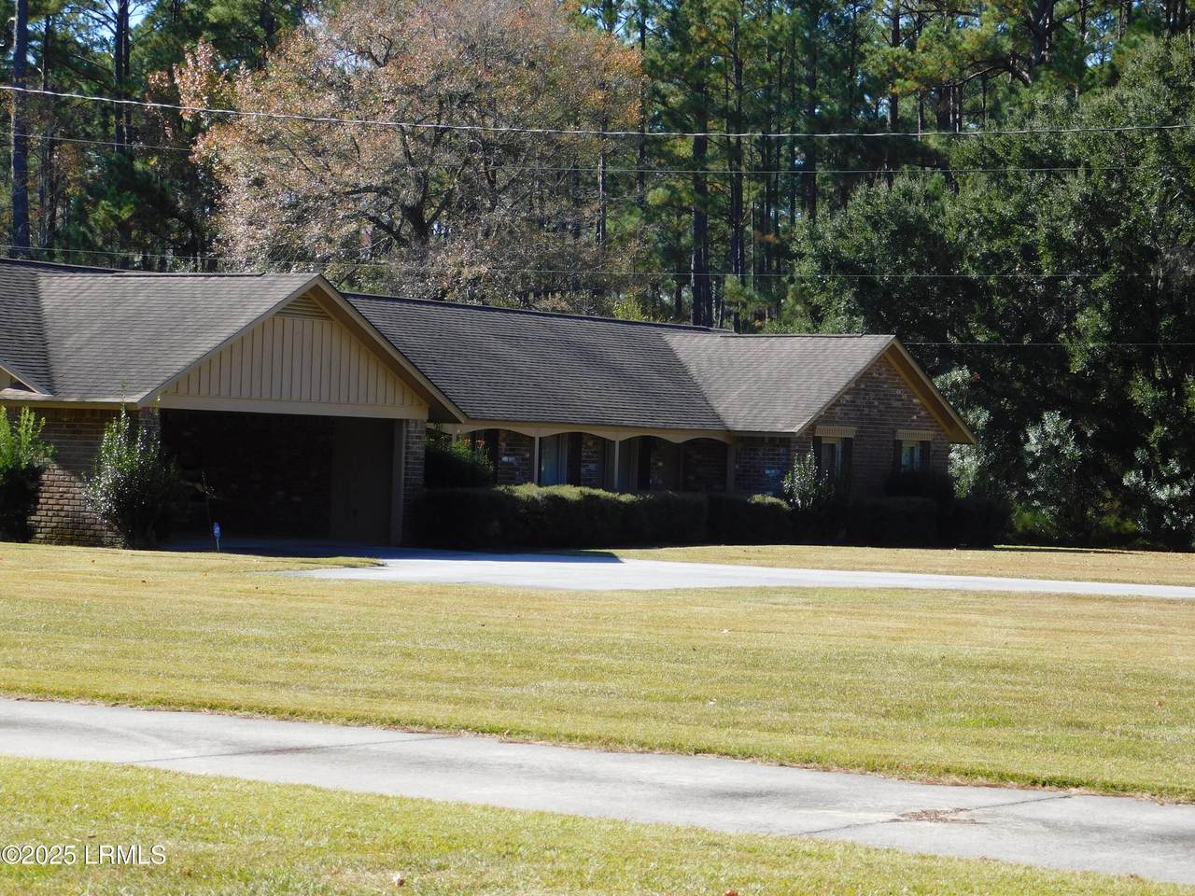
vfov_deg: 16.2
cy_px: 448
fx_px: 3141
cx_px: 598
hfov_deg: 21.5
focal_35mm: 91
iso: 125
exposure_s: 1/320
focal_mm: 16.1
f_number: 4.5
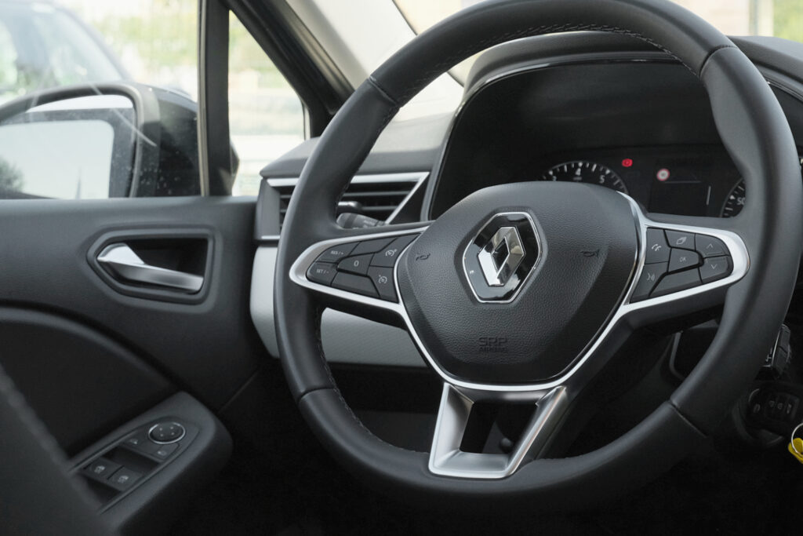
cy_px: 268
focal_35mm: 68
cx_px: 402
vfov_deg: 20.0
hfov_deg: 29.7
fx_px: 1517
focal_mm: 45
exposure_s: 1/400
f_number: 8
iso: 2000
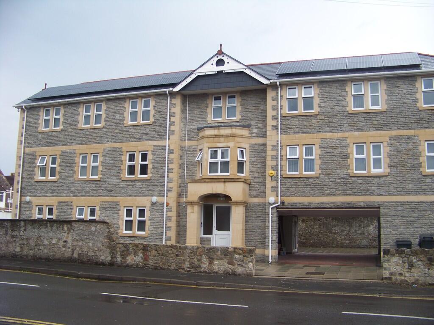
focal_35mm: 36
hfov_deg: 51.4
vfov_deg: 39.7
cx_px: 217
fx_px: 451
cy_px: 162
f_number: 2.8
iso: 66
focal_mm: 5.85
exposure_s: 1/160
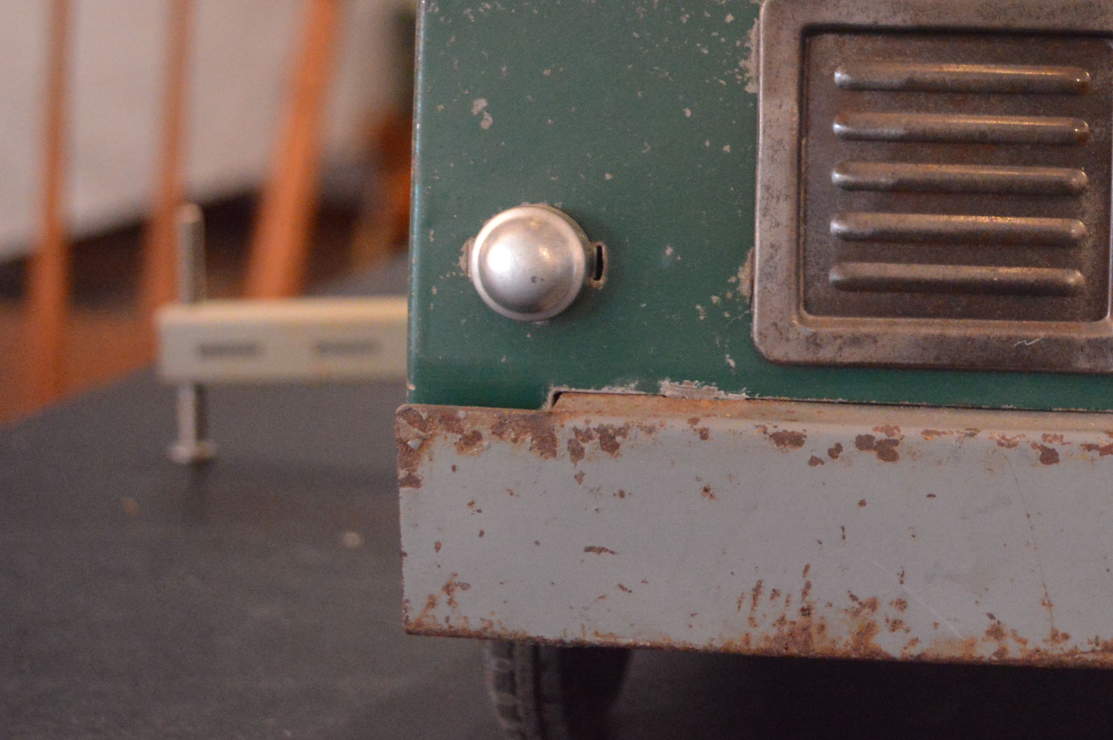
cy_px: 176
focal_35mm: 79
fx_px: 2440
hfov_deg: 24.9
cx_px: 995
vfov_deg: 17.1
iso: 3200
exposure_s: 1/25
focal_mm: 28
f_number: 4.5
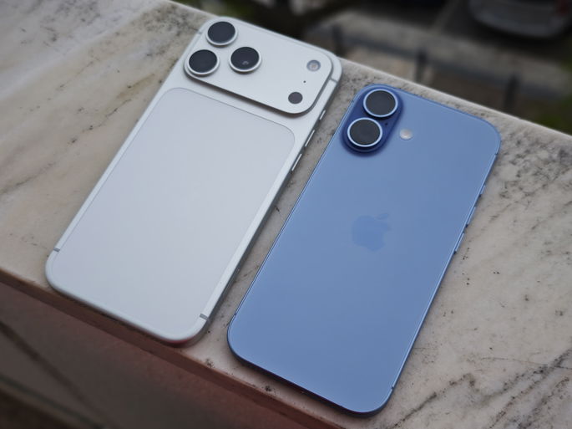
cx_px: 286
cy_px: 214
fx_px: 760
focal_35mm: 46
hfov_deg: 41.3
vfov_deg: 31.5
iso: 125
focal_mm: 8.72
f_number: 1.63
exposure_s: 1/100
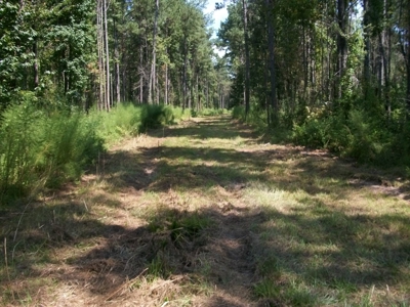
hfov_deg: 56.8
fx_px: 379
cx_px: 205
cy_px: 154
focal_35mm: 32
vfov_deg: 44.2
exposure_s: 1/500
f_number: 2.9
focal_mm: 5.7
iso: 80
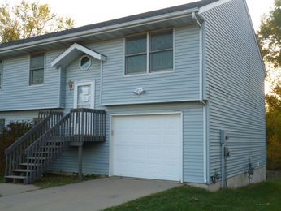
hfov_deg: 45.7
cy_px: 106
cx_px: 140
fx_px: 333
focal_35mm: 41
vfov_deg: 35.2
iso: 100
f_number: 3.7
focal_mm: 7.3
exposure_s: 1/80
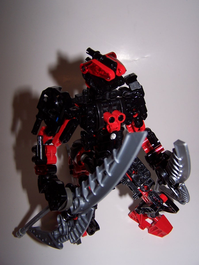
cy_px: 132
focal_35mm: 38
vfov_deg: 49.0
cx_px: 100
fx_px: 291
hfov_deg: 37.7
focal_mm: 6.3
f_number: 2.8
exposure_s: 1/60
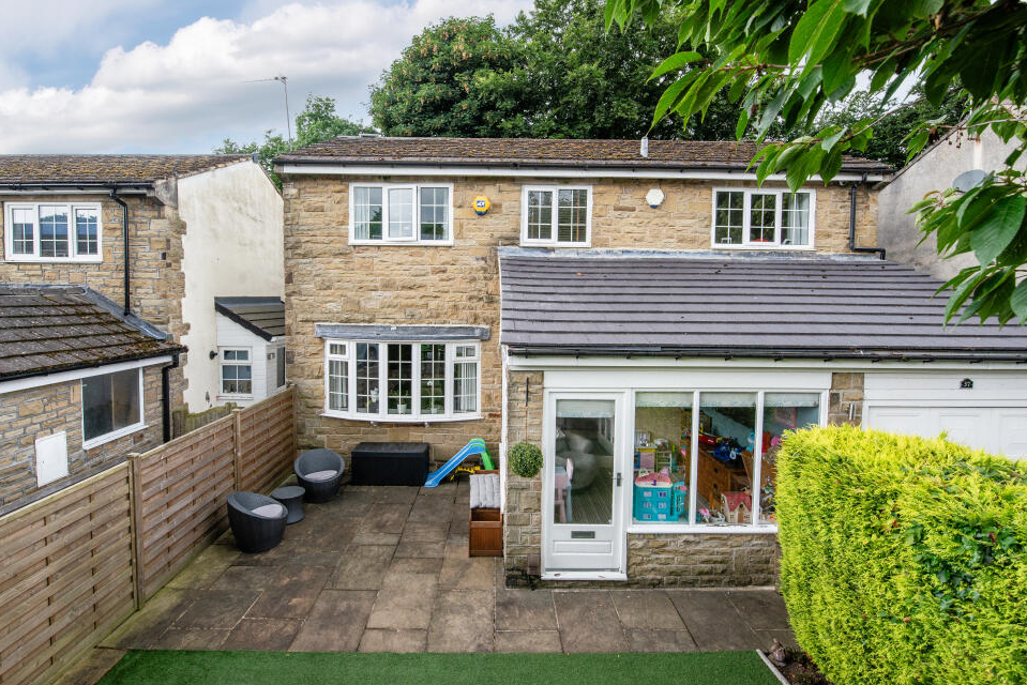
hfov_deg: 96.7
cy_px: 322
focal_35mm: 16
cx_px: 493
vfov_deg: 73.7
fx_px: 457
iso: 800
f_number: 10
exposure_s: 1/320
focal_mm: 15
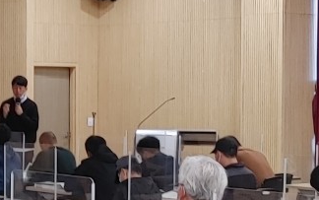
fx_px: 1201
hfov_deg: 14.7
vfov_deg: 9.5
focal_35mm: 138
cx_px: -42
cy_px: 154
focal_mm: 4.81
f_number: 1.8
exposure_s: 1/60.2
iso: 200
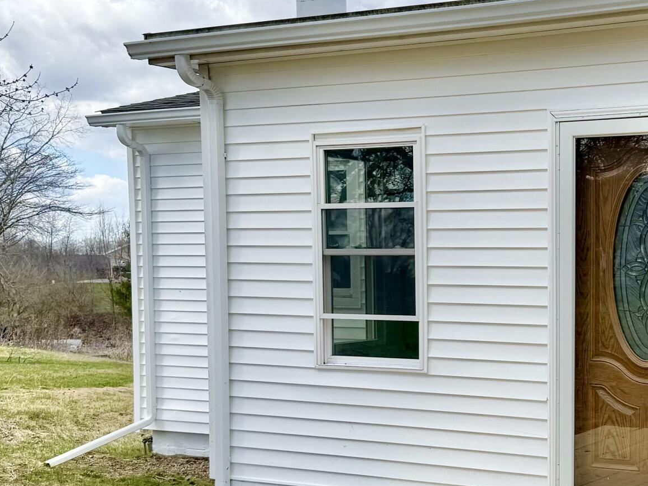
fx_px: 1161
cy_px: 353
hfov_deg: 29.8
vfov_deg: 23.5
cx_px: 593
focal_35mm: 62
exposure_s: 1/4975
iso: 80
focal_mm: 6.76
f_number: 1.78
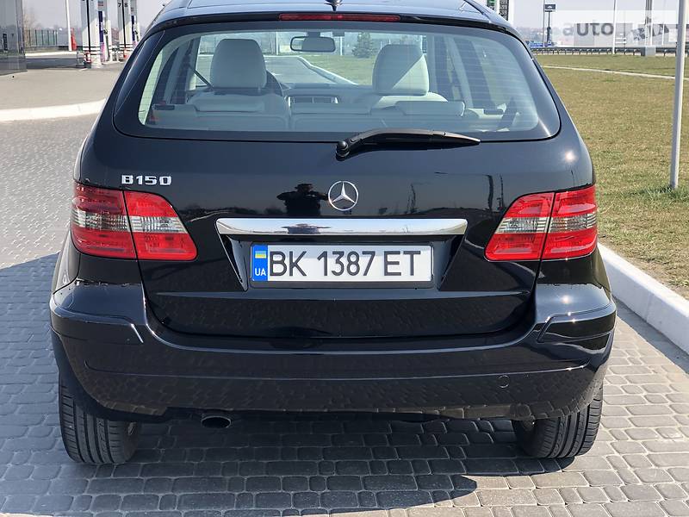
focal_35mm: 52
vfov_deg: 28.0
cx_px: 344
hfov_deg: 36.8
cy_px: 258
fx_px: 1035
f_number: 2.4
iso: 16
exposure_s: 1/273
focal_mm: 6
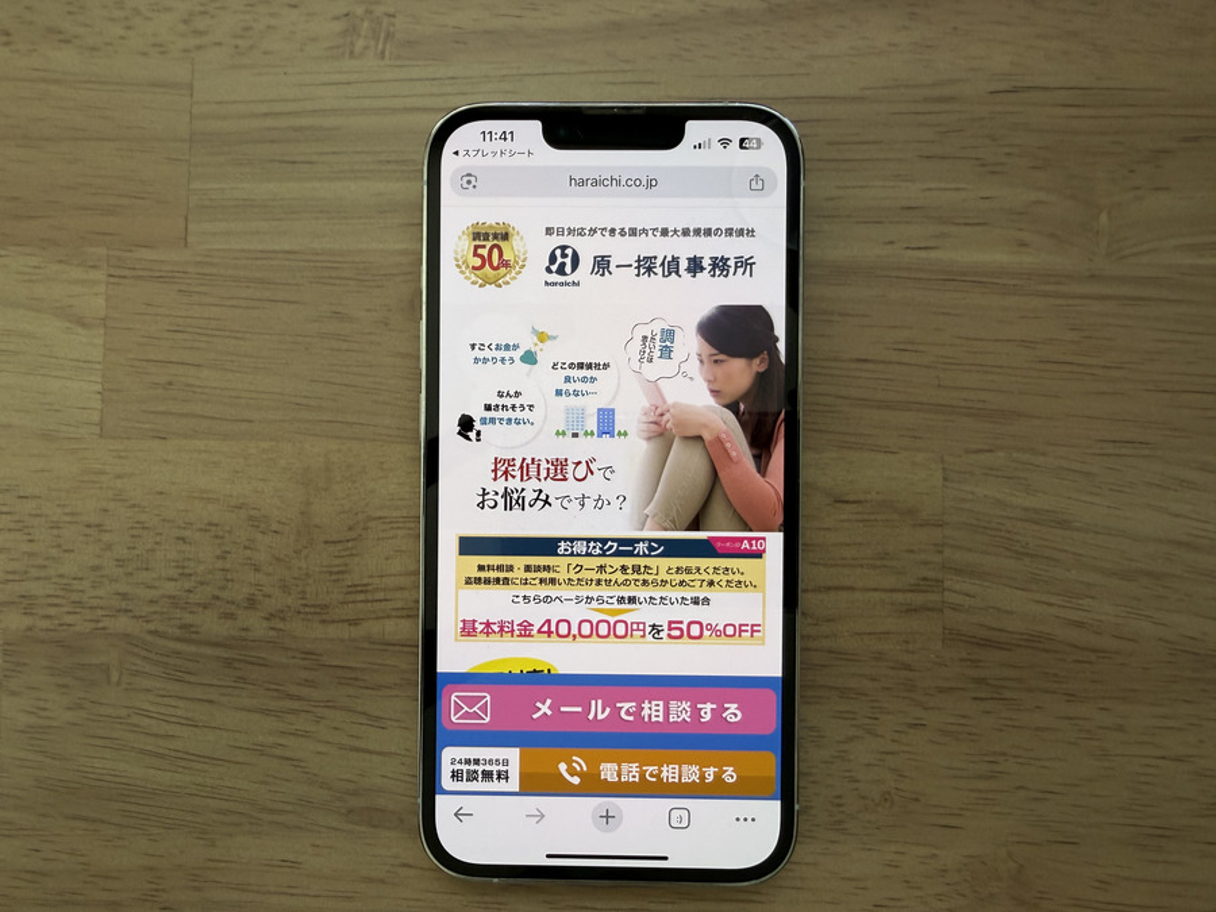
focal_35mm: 24
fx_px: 843
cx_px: 608
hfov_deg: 71.6
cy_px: 456
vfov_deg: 56.8
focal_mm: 2.22
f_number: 2.2
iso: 160
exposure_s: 1/120
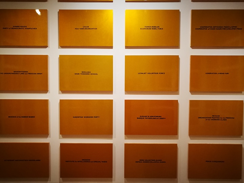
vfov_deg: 51.4
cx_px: 122
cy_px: 92
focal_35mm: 27
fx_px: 190
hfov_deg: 65.3
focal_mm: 4.5
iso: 320
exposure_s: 1/30
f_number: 2.2
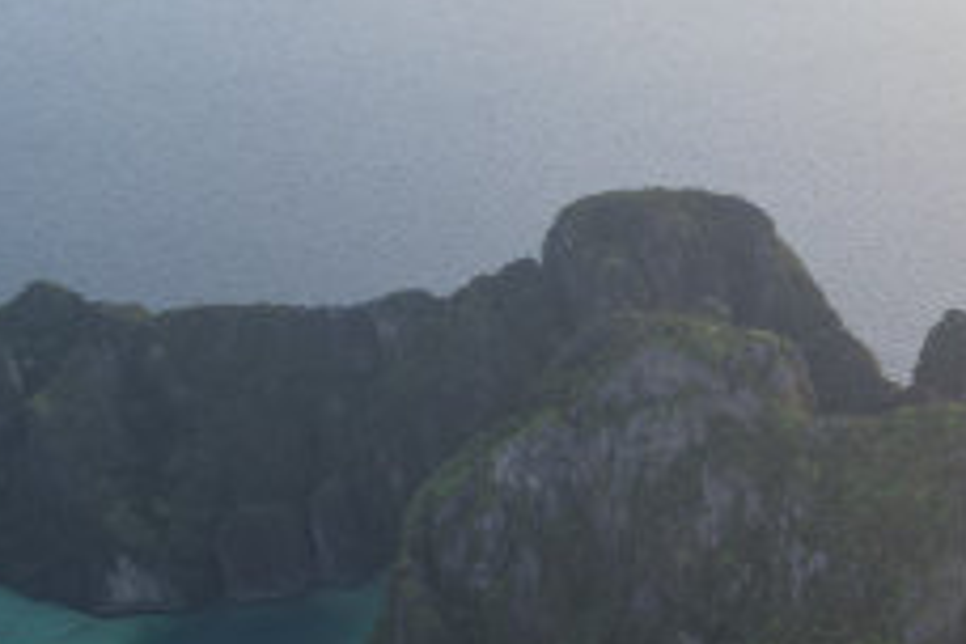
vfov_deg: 19.7
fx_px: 1798
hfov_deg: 29.5
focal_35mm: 67
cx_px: 754
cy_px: 655
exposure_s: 1/100
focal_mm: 6.72
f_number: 1.7
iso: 110
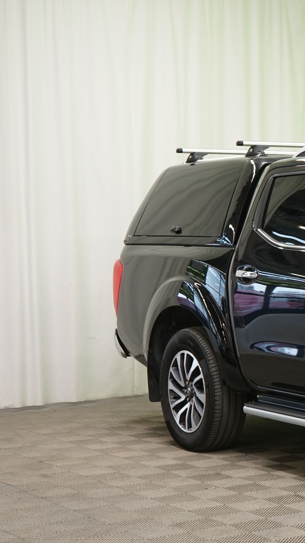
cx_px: 492
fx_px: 1308
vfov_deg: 23.4
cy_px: 311
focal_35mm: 91
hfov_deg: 12.5
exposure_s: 1/30
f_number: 5.6
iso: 800
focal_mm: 47
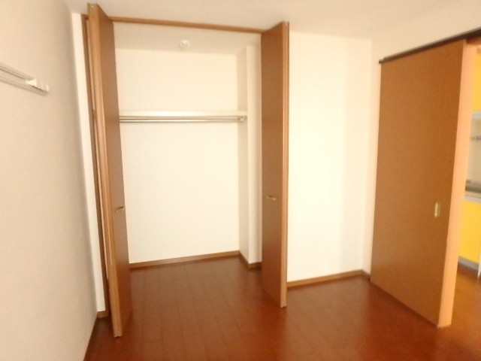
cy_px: 180
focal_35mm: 21
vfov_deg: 63.4
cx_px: 240
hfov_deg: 79.0
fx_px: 292
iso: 1600
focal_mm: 3.7
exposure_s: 1/6
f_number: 3.5
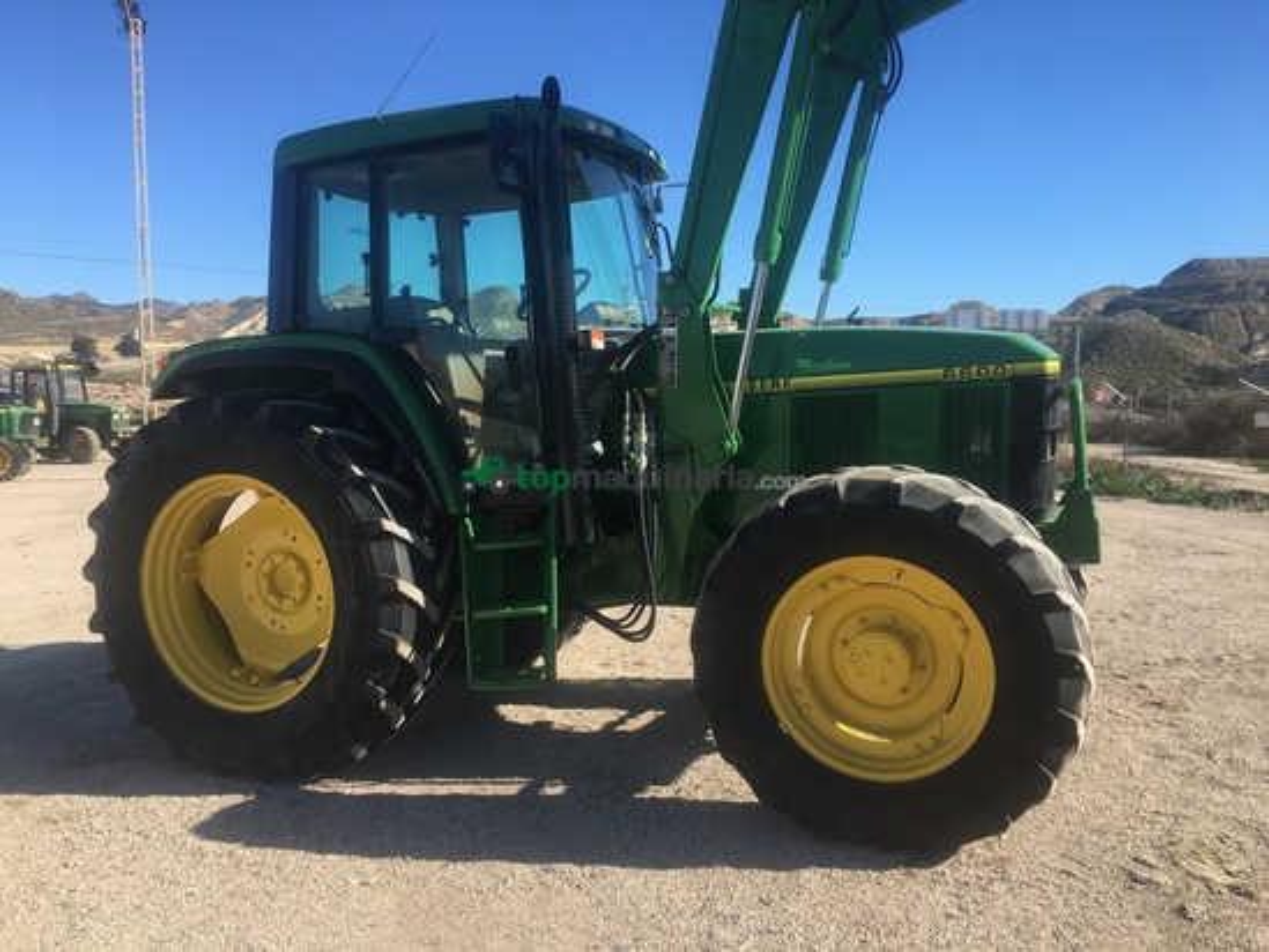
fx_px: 1063
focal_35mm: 29
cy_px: 476
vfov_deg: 48.2
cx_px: 634
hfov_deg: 61.6
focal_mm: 4.15
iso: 25
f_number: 2.2
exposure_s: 1/864
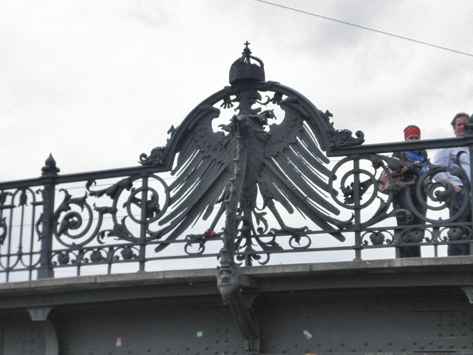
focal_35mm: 59
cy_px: 178
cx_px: 236
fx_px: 806
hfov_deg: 32.7
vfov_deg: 24.8
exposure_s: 1/60
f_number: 10.7
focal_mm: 10.5
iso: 64
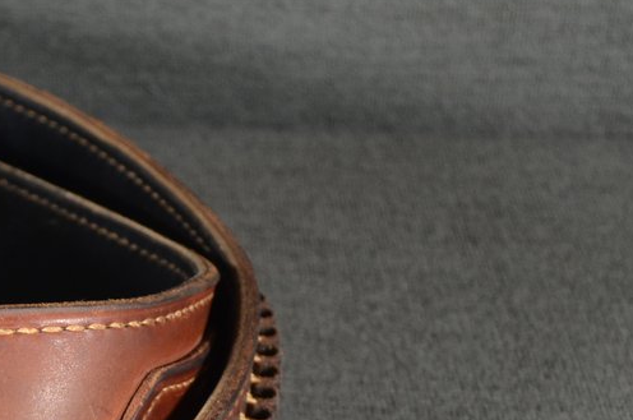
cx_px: -165
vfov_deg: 11.8
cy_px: 482
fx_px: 2001
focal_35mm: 114
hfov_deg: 17.0
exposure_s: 1/60
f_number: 4
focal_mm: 22
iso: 450
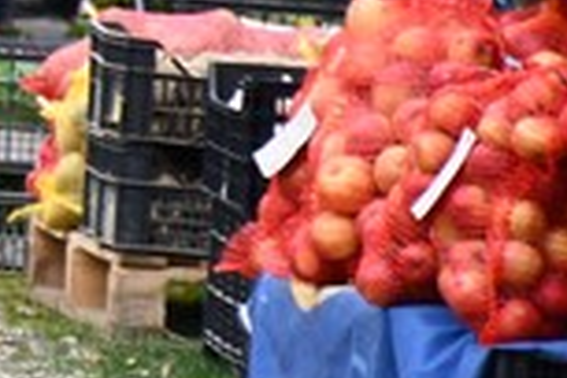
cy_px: -324
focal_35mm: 903
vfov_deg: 1.5
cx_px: -1190
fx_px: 14221
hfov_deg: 2.3
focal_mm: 90
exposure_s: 1/500
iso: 800
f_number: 5.3
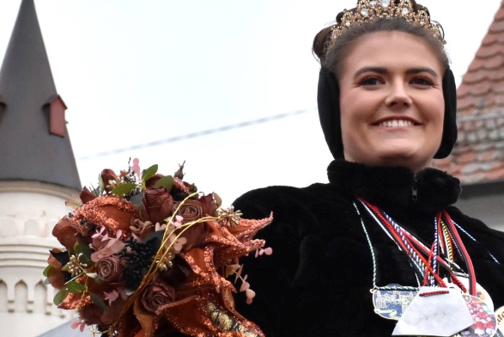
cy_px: 286
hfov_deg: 7.5
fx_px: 3824
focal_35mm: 273
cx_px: 562
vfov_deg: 5.0
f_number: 7.1
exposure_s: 1/800
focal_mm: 66
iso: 1000
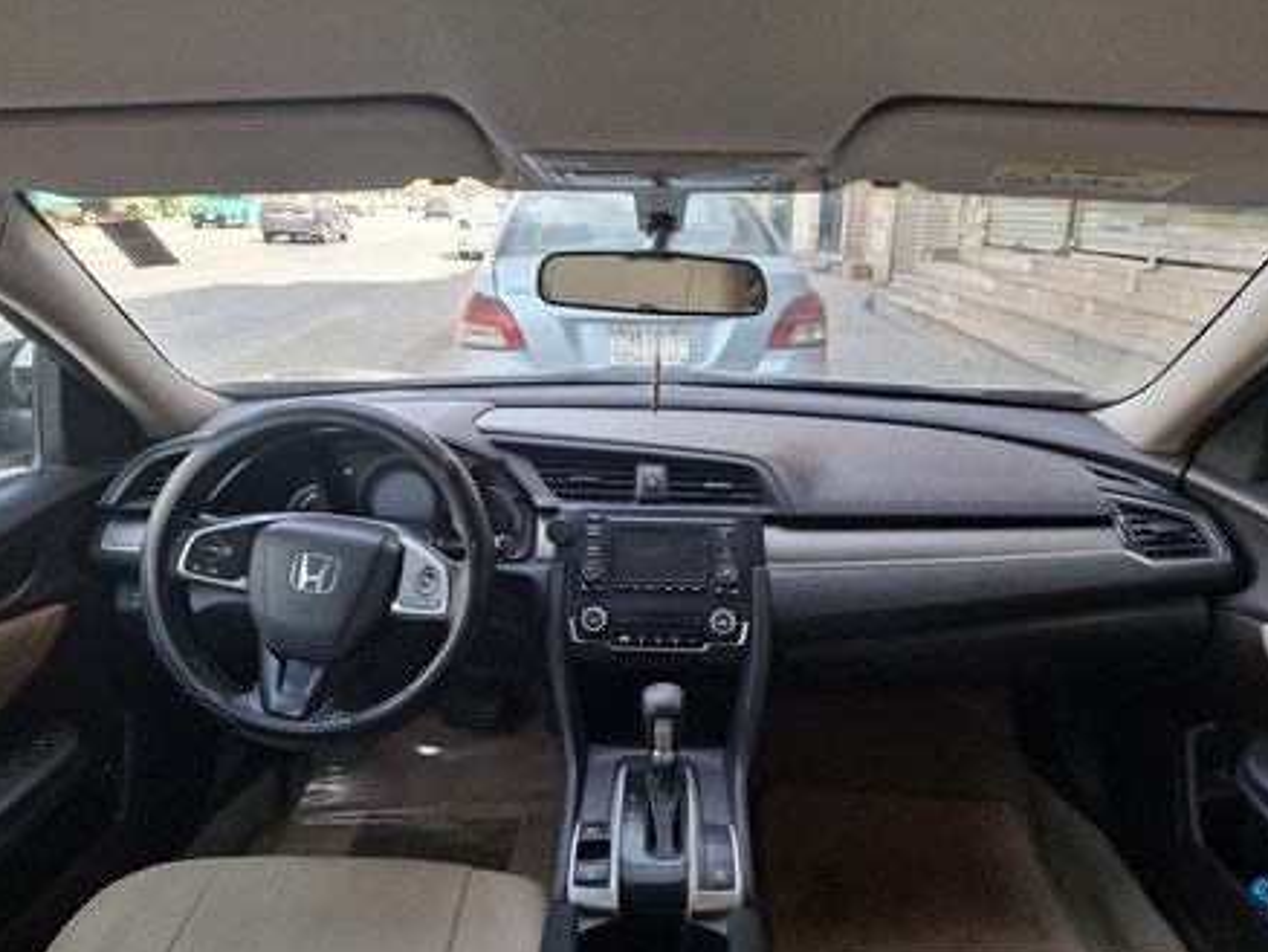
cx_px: 647
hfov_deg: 71.6
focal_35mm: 24
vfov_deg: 56.9
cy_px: 488
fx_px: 880
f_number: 1.8
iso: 50
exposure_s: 1/197
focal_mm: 5.54
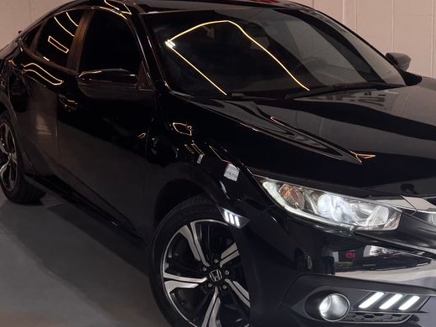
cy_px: 114
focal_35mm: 44
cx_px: 285
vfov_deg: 32.6
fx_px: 554
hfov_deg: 42.4
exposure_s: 1/206
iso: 64
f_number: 1.78
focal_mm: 6.76
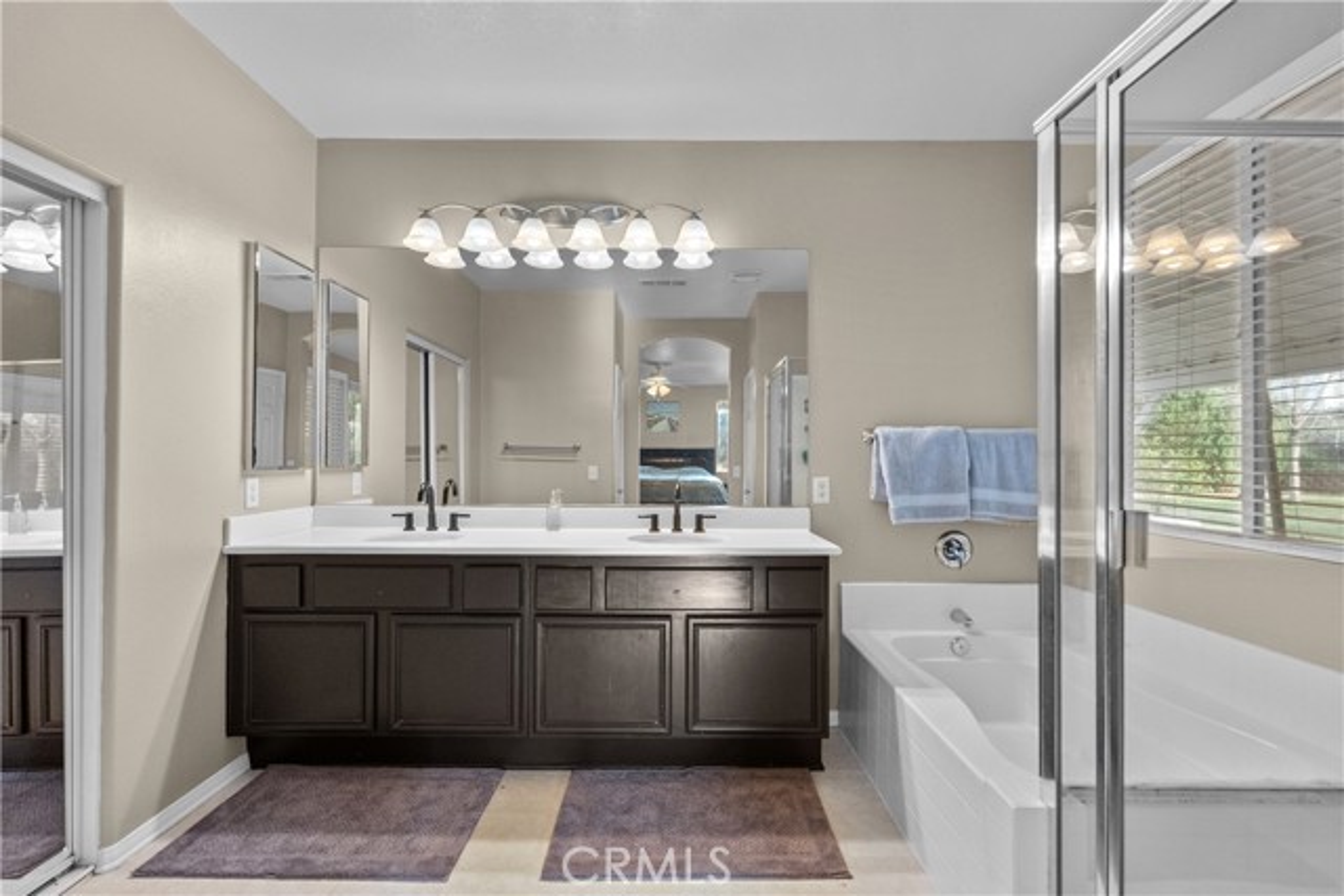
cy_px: 448
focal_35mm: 16
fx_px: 597
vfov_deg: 73.8
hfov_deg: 96.7
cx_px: 672
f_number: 8
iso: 2000
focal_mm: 16
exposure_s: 1/50
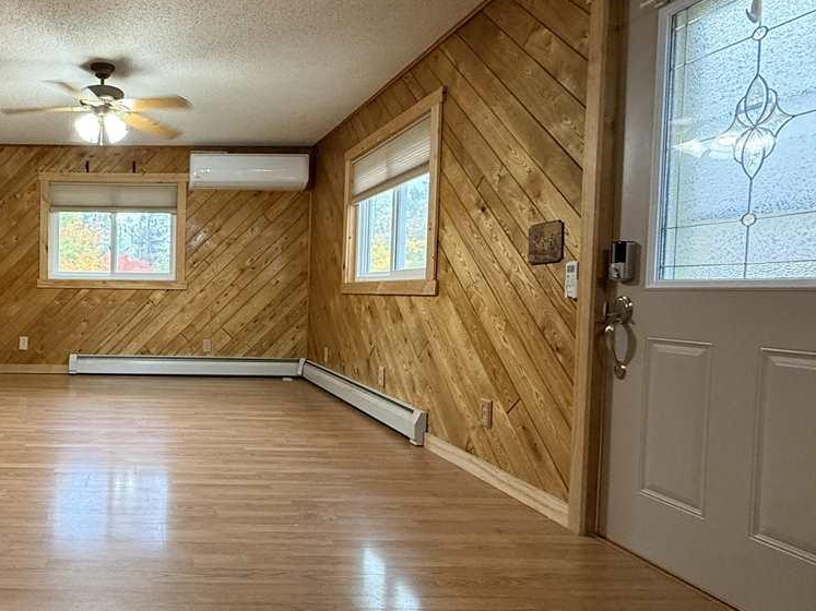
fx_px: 566
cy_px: 306
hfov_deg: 64.1
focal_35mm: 24
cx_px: 142
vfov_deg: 56.8
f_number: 2.2
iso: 320
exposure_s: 1/60
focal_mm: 2.22
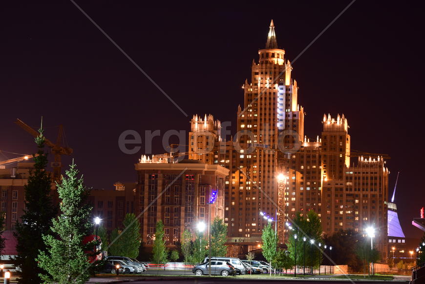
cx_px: 212
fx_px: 1098
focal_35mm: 93
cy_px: 142
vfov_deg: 14.7
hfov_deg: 21.9
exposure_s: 8
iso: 100
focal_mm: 62
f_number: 8
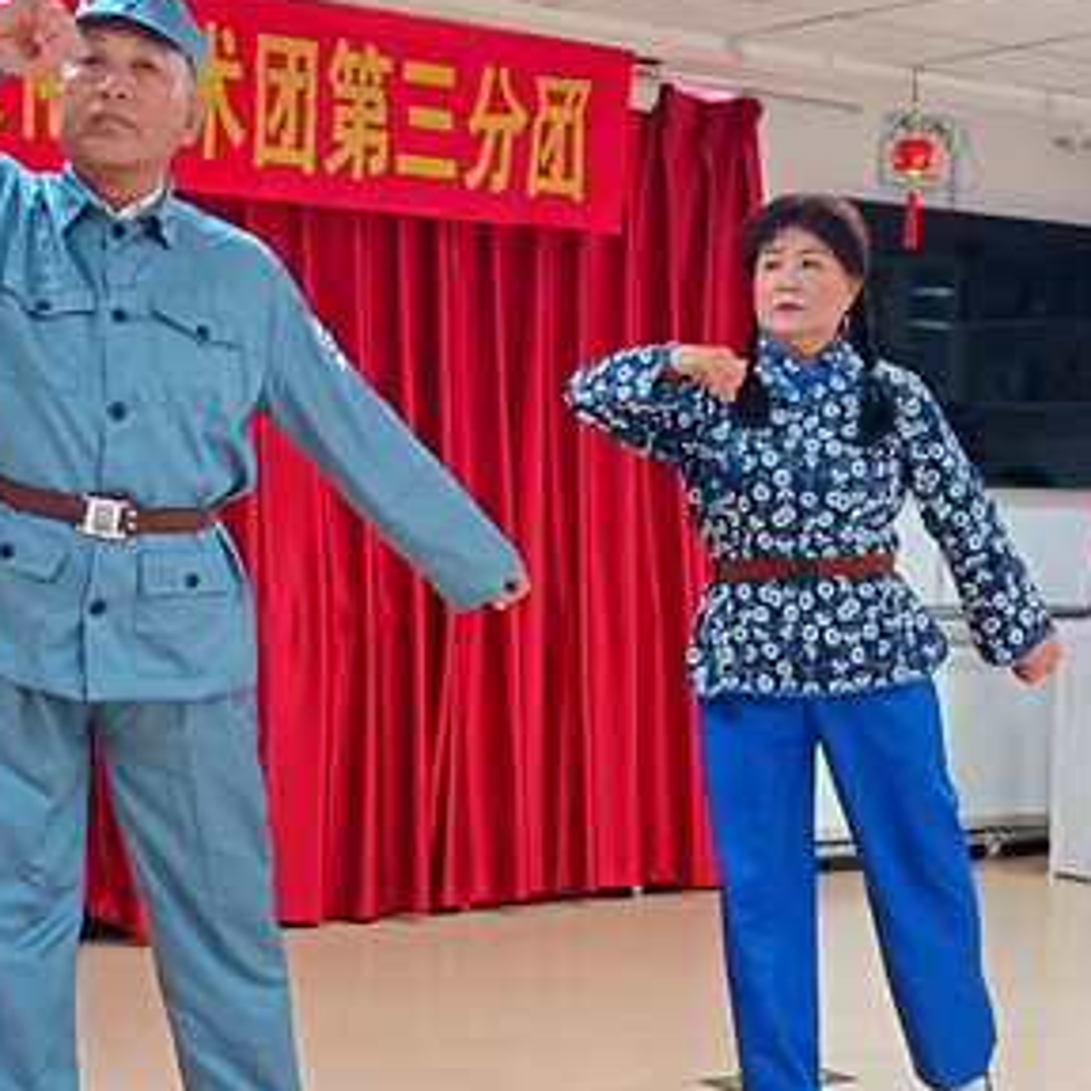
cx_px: 477
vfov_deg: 24.0
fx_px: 2567
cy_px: 627
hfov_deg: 24.0
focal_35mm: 72
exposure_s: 1/25
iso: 714
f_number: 1.75
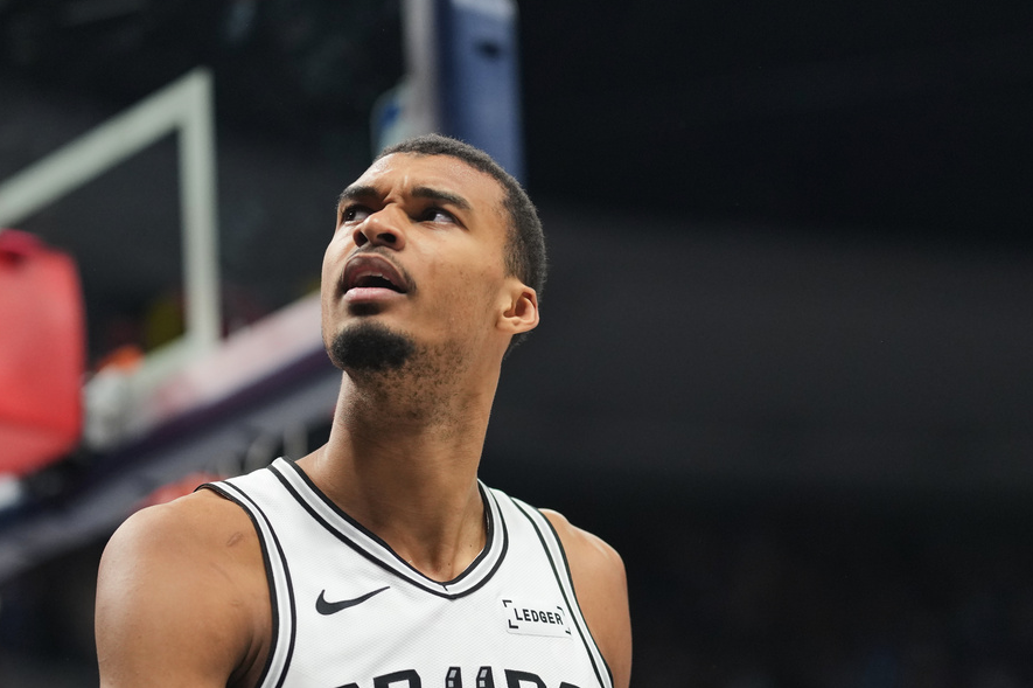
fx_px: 4216
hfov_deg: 14.0
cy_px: 371
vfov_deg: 9.3
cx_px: 489
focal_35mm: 147
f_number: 1.6
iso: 1600
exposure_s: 1/2000
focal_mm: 85
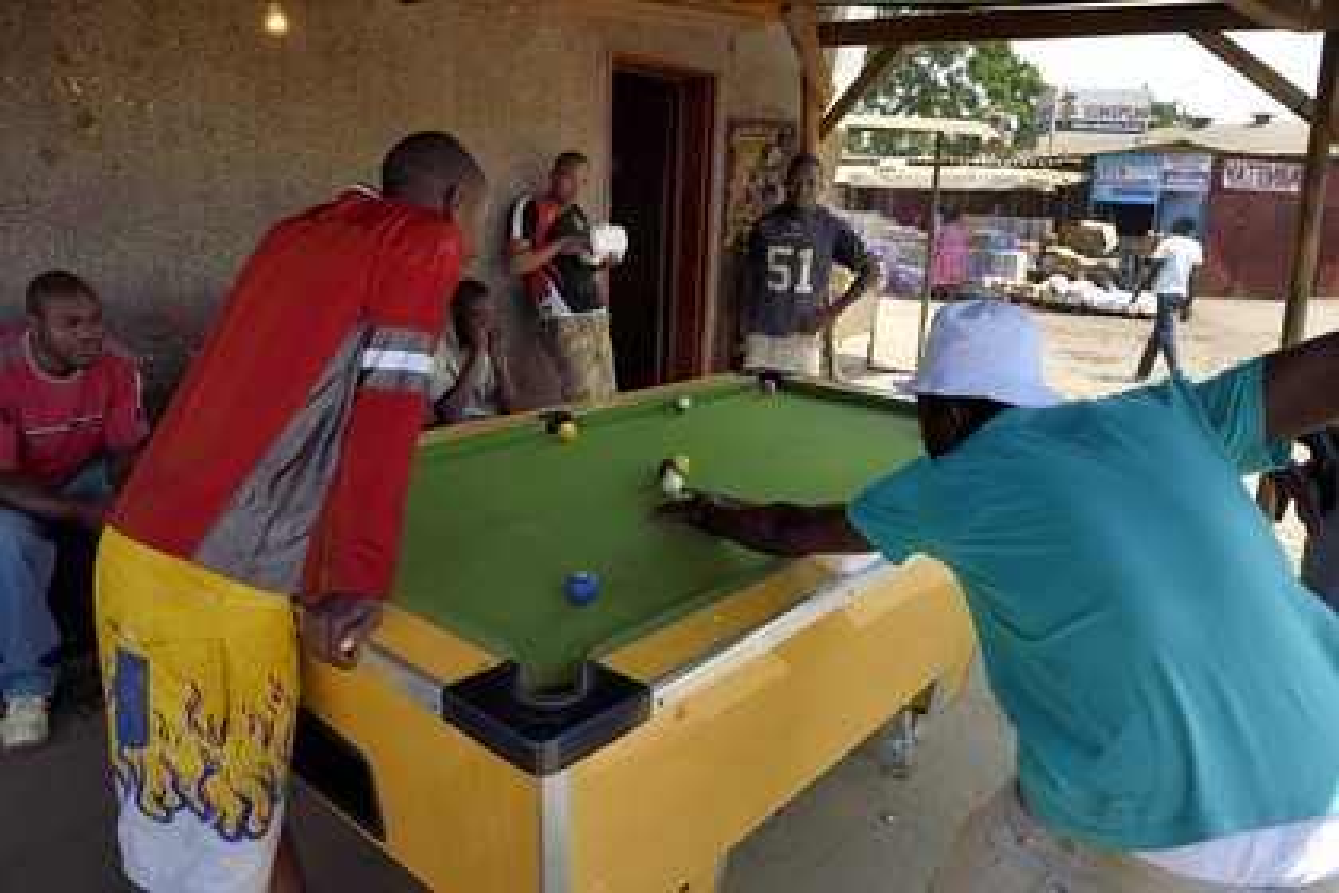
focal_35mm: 24
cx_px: 670
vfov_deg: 53.1
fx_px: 893
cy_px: 446
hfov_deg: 73.7
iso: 200
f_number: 6.3
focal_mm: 24
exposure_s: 1/200
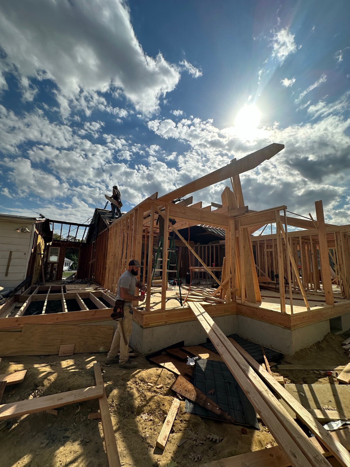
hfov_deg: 85.7
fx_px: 189
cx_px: 175
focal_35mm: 14
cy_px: 234
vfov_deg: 102.1
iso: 50
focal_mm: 2.22
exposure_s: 1/5556
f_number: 2.2
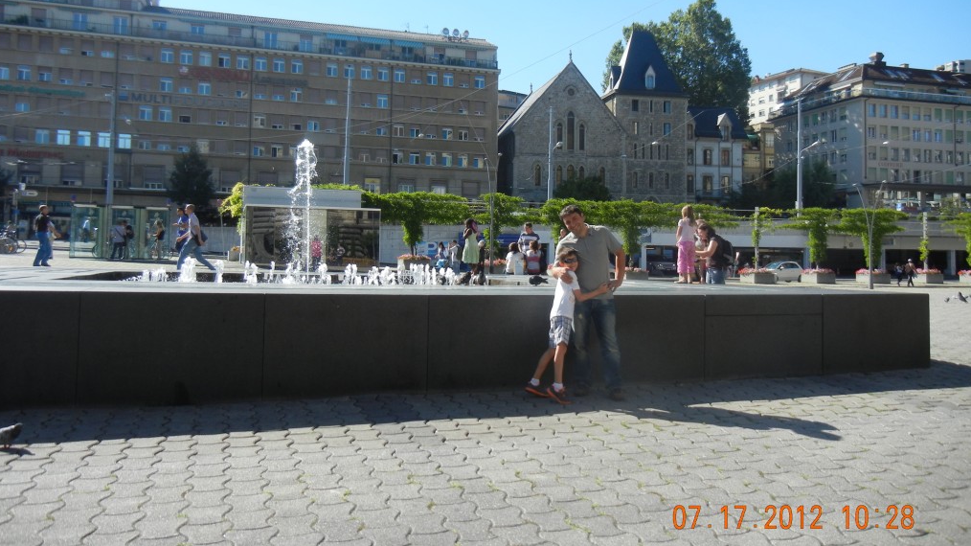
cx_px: 484
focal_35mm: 33
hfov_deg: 59.5
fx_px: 850
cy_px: 226
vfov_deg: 35.5
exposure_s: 1/890
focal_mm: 5.4
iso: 160
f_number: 3.5
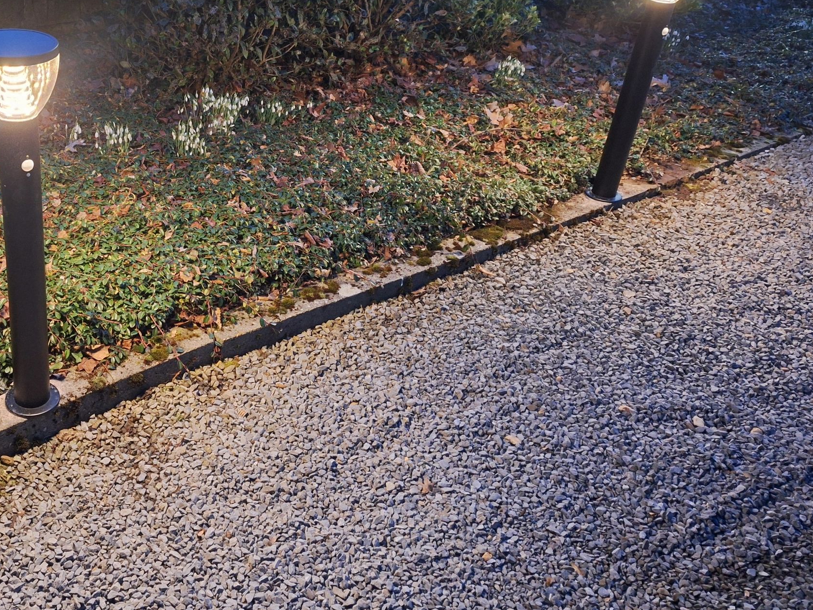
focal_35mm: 35
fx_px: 822
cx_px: 196
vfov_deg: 40.1
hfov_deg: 50.3
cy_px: 197
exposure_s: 1/20
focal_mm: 5.54
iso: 800
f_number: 1.8
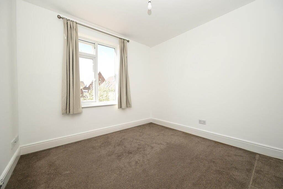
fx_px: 110
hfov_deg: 104.2
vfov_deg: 81.2
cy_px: 94
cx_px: 142
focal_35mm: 14
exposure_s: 1/200
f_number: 7.1
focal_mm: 14
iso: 400
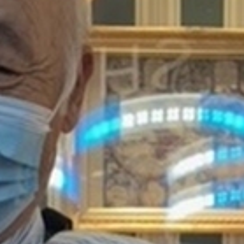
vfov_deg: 11.0
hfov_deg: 13.1
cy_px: 599
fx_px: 1053
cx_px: 4
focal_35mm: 132
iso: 125
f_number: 1.8
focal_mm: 4.25
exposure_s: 1/60
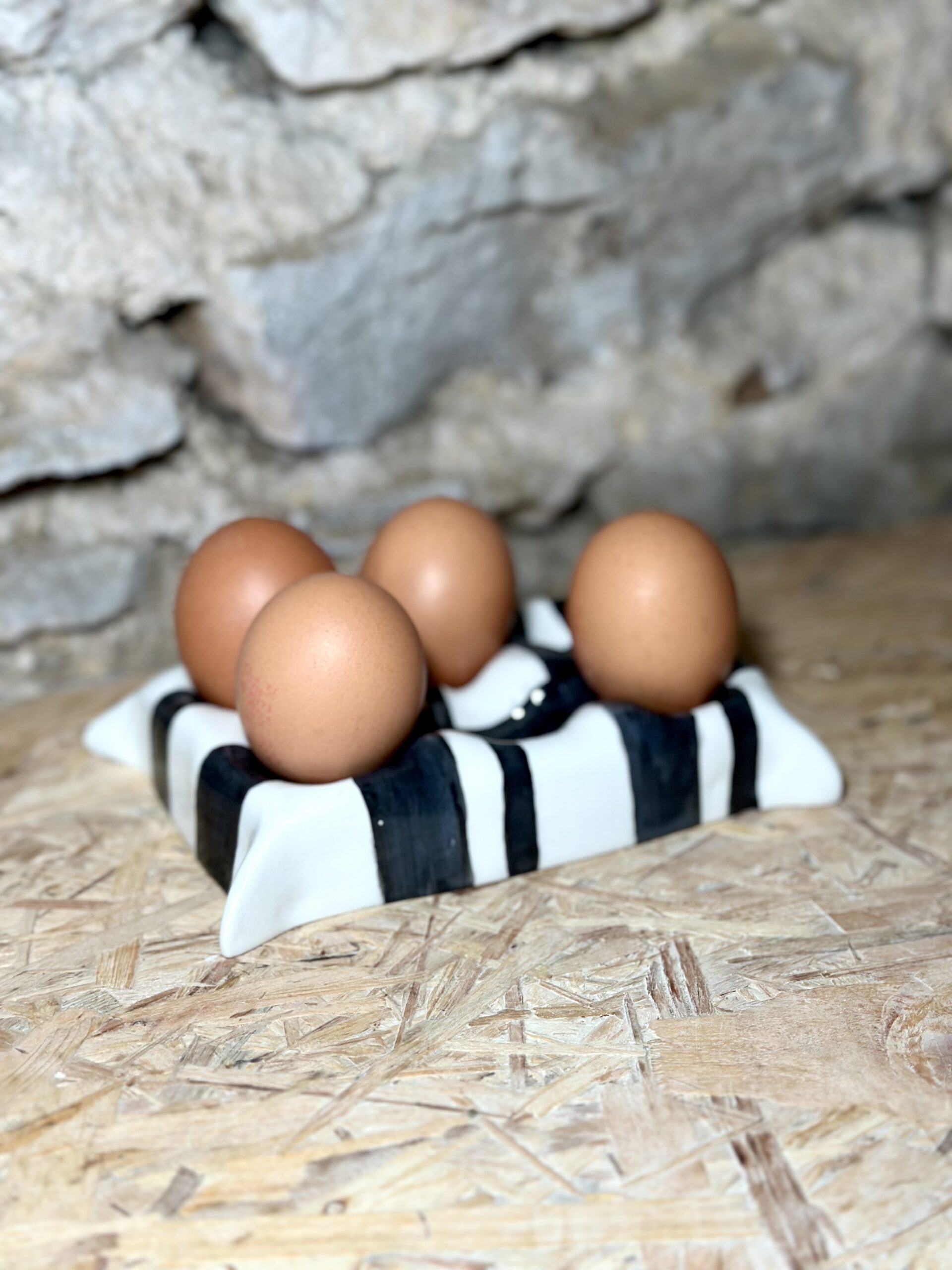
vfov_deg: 39.7
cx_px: 476
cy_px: 635
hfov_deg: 30.3
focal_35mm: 48
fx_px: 1760
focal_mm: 6.86
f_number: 1.78
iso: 125
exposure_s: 1/121
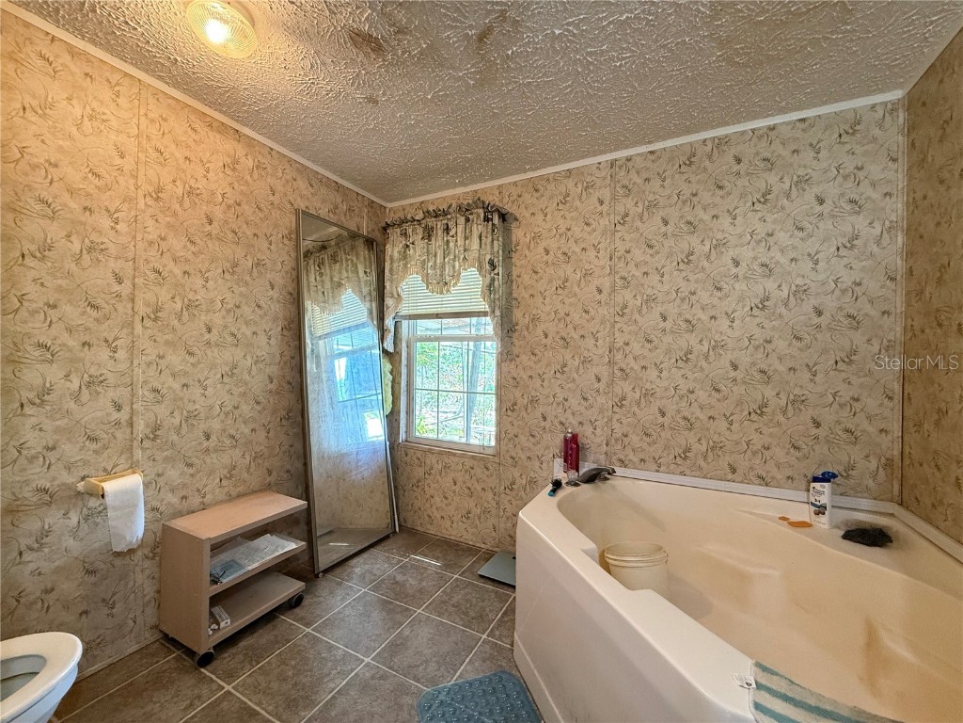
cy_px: 362
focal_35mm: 14
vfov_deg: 85.7
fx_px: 389
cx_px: 482
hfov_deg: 102.1
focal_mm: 2.22
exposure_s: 1/60
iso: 400
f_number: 2.2
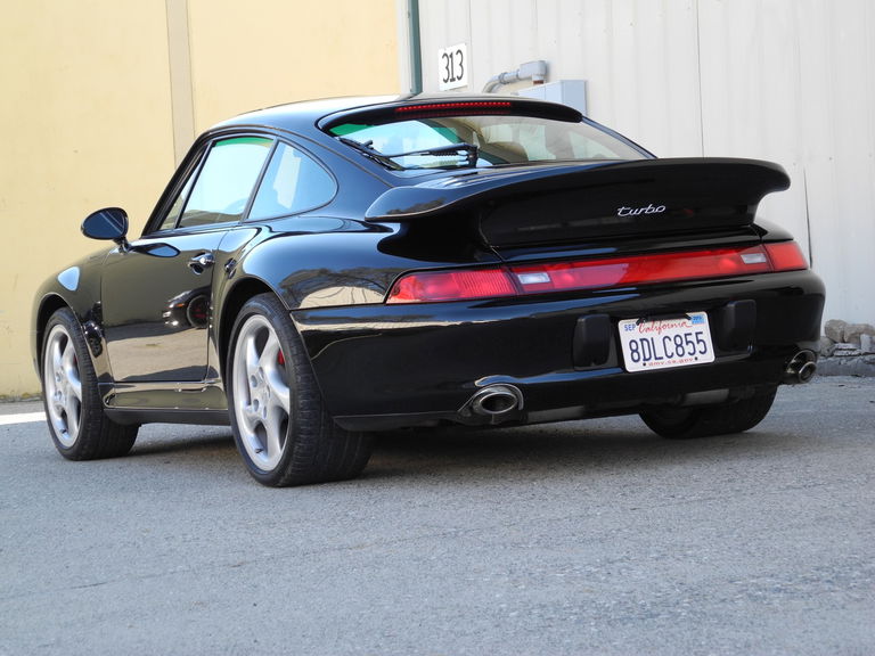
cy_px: 328
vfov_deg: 15.7
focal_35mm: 94
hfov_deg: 20.9
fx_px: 2376
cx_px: 438
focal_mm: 20.1
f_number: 4.5
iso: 100
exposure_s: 1/88
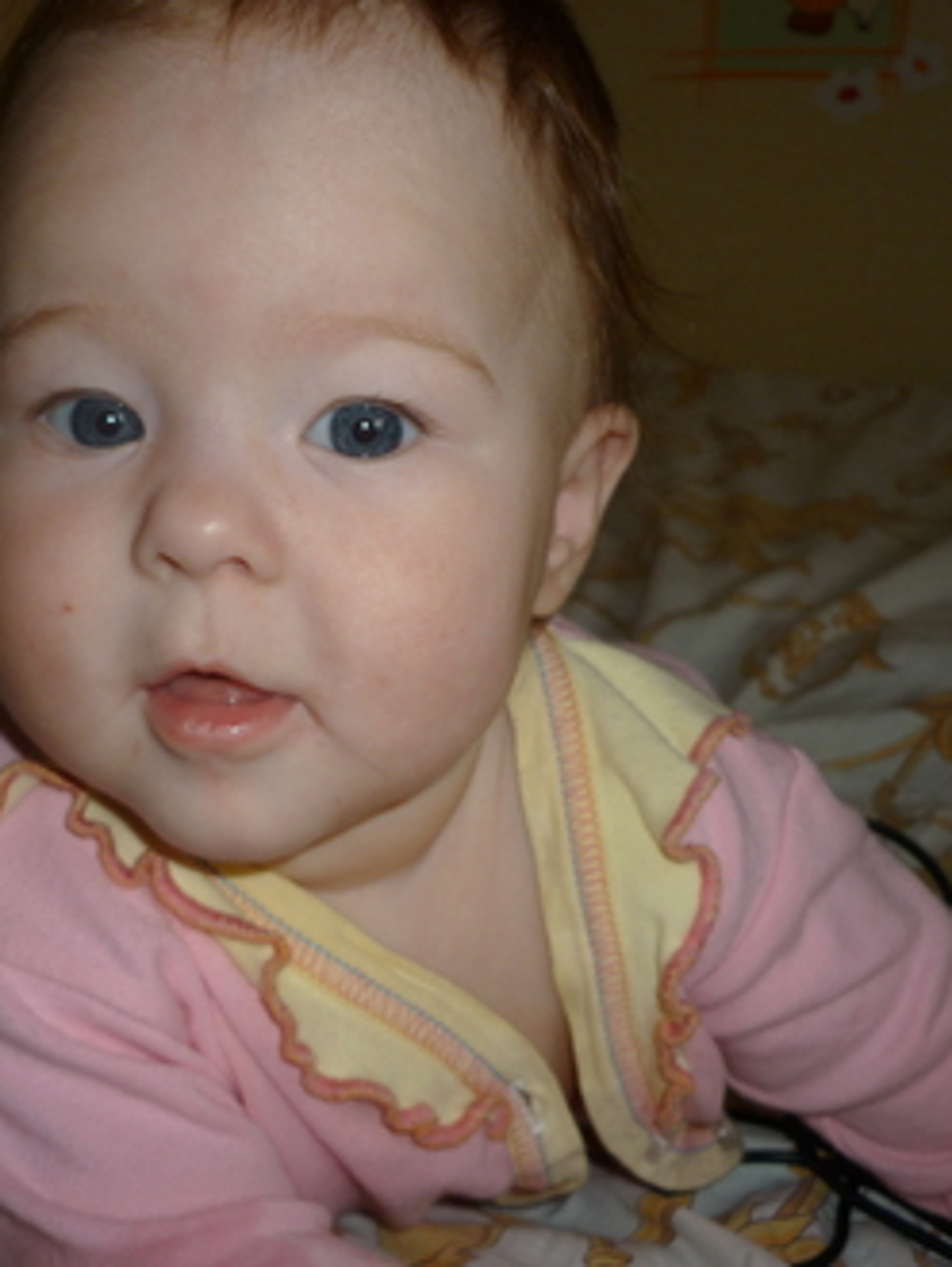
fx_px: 1648
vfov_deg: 42.0
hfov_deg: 32.1
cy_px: 630
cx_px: 361
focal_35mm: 45
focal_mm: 5.5
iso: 80
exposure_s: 1/30
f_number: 2.8
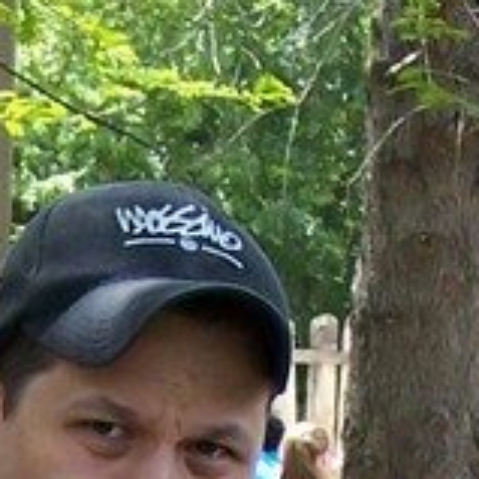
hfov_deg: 6.1
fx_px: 4462
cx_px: 114
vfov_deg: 6.0
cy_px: 821
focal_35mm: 285
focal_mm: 6.7
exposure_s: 1/250
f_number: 2.8
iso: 80
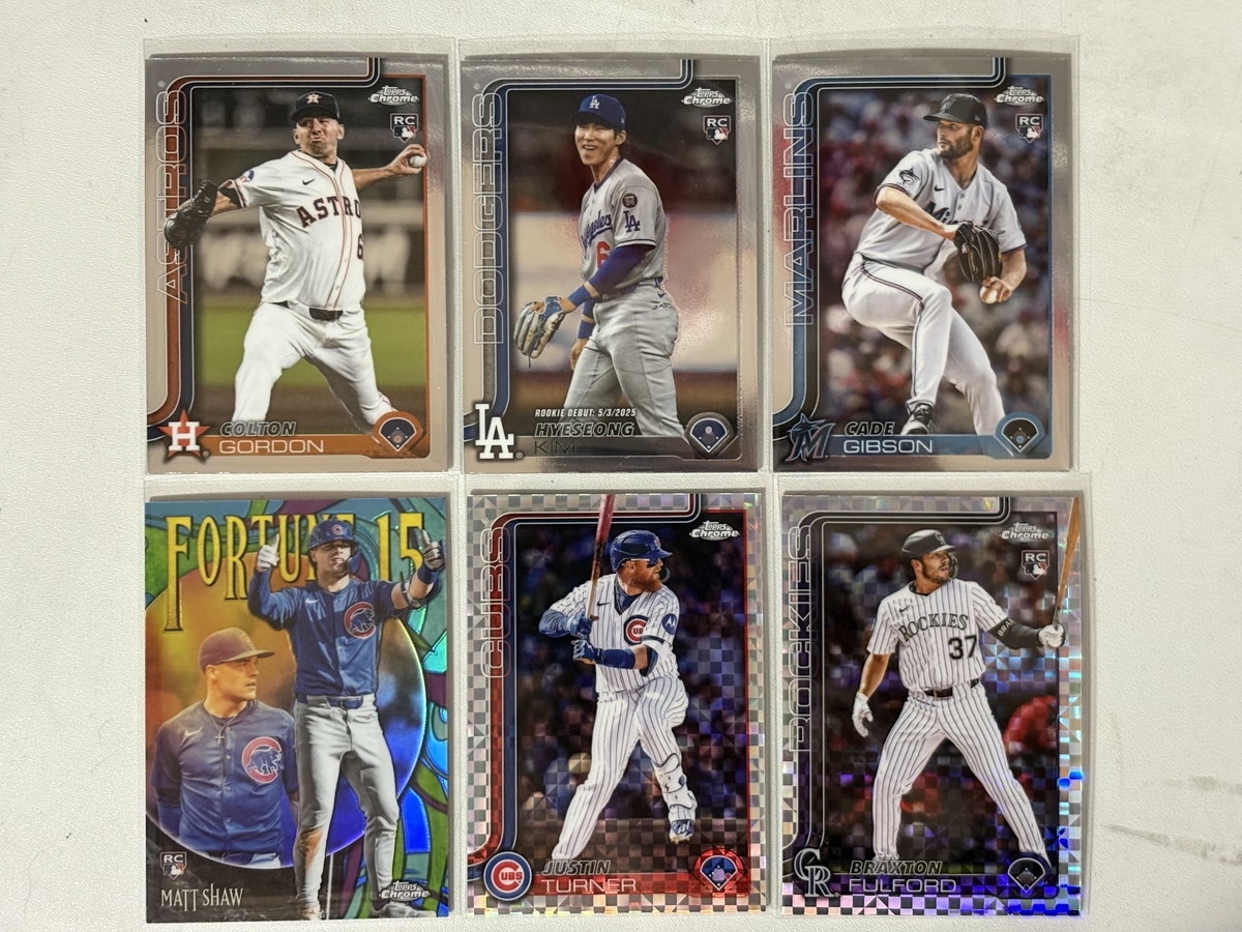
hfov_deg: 36.8
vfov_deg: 28.0
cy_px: 466
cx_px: 621
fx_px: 1866
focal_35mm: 52
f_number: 1.6
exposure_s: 1/30
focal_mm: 5.96
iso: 250
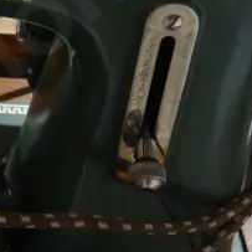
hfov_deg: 13.3
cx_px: -107
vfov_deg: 14.0
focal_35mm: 125
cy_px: 136
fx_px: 1030
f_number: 3.5
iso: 640
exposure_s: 1/60
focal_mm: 14
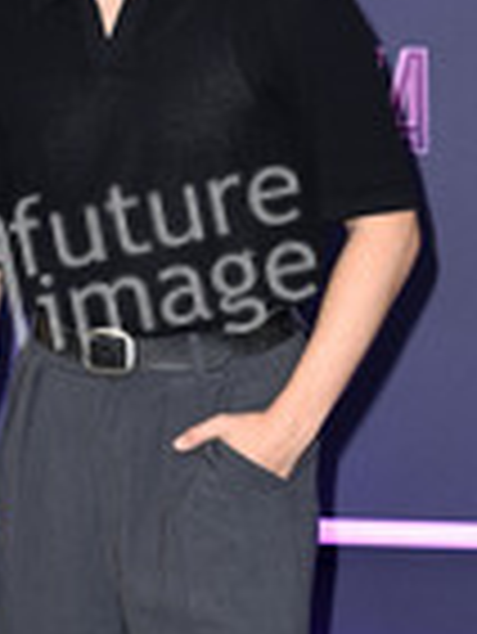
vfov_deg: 10.7
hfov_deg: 8.0
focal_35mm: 185
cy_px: 499
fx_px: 3394
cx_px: 216
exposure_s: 1/250
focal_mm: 68
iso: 320
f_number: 5.6
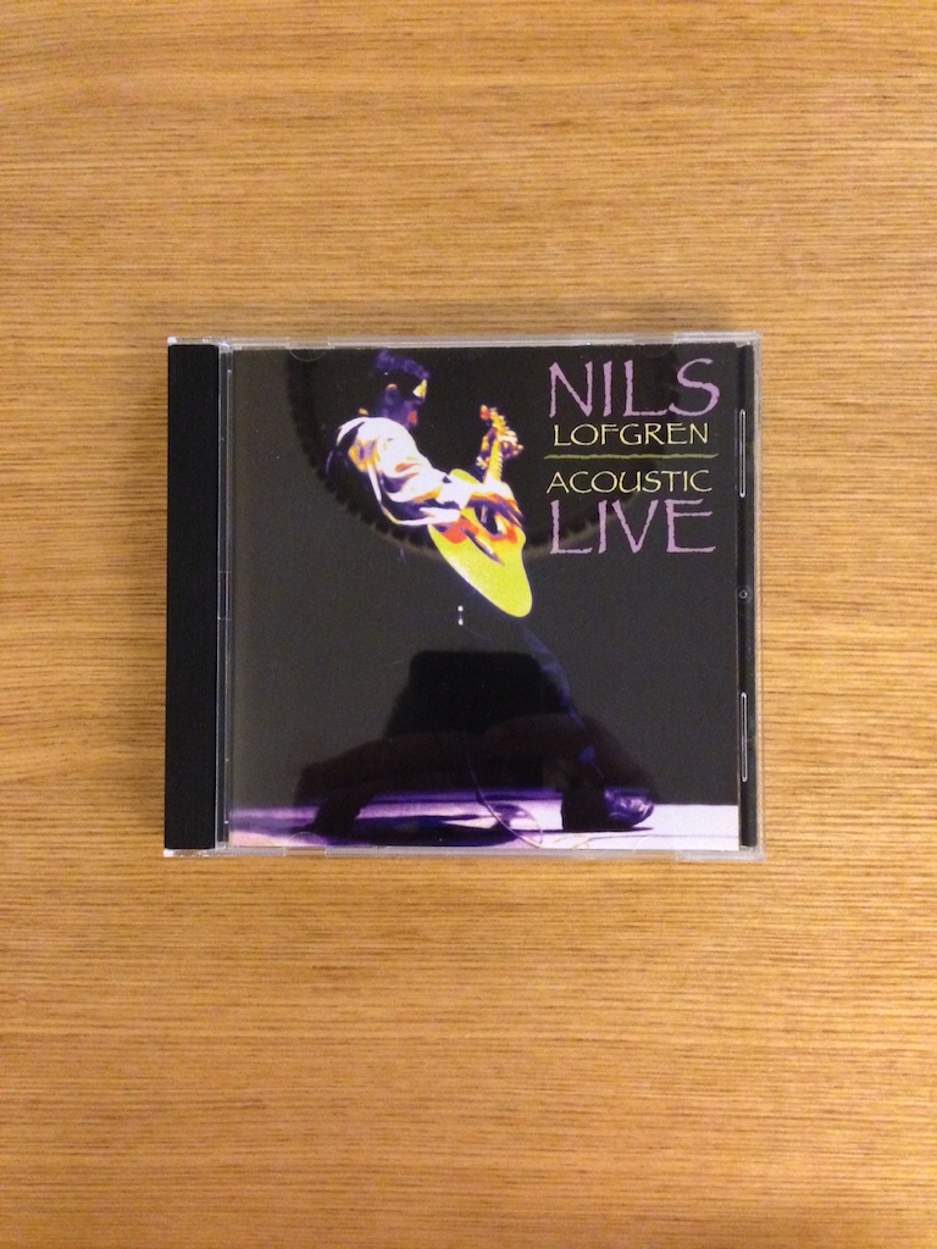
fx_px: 1191
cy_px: 624
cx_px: 468
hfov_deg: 42.9
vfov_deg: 55.4
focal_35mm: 33
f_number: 2.4
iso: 800
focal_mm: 4.12
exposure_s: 1/15
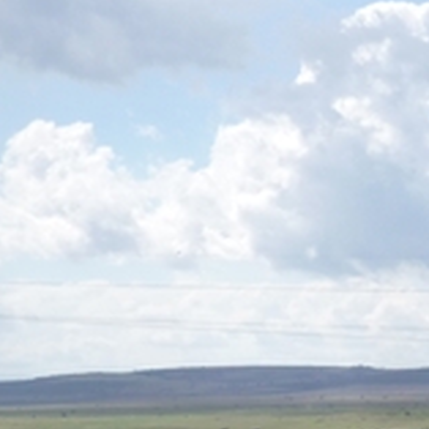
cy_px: 465
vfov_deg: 8.0
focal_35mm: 216
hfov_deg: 7.8
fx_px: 3029
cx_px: 768
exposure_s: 1/500
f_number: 4.9
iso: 160
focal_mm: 11.3
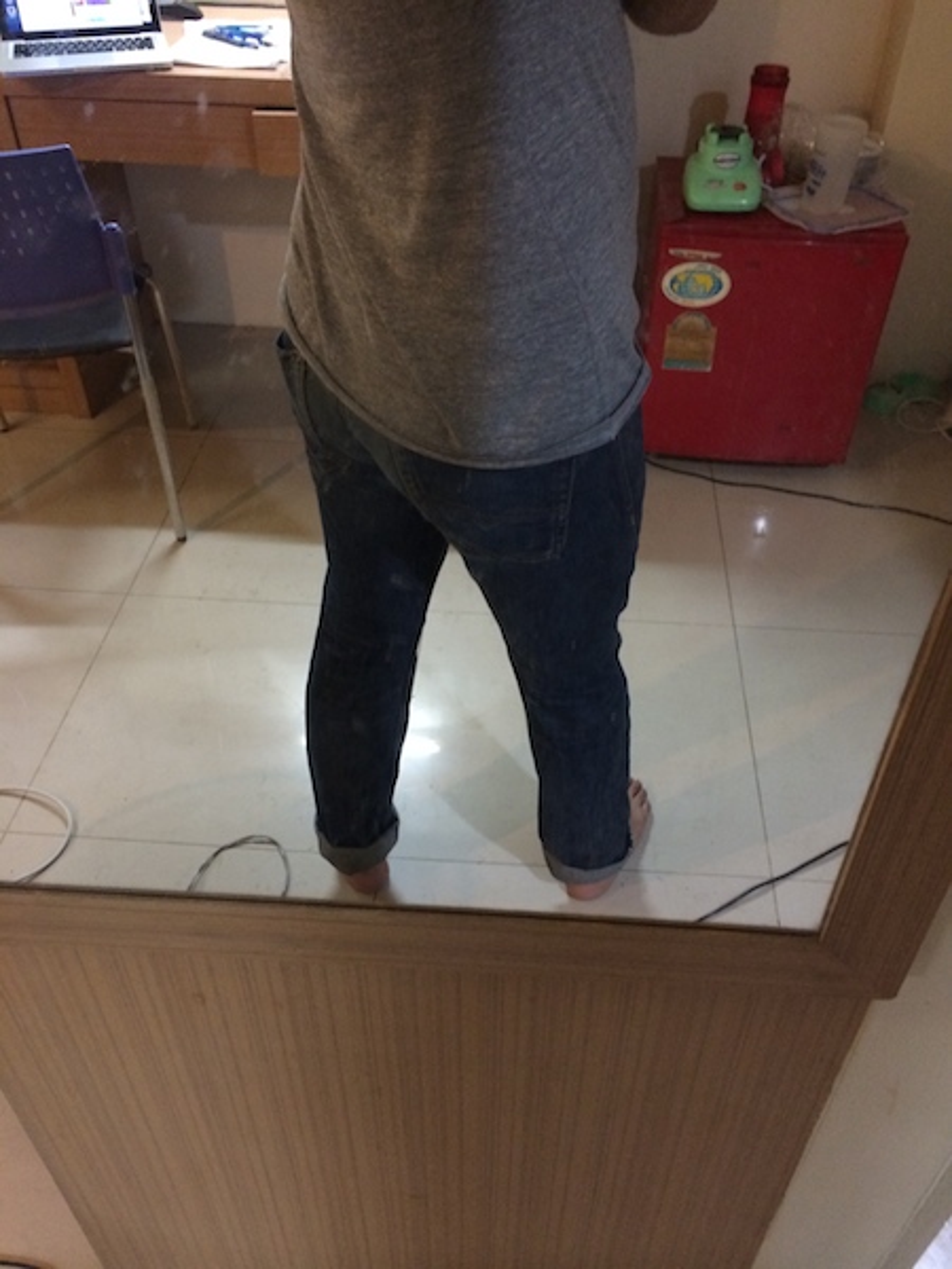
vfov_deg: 60.0
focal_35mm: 30
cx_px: 476
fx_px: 1100
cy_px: 634
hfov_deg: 46.8
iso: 320
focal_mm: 4.12
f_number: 2.2
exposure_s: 1/24
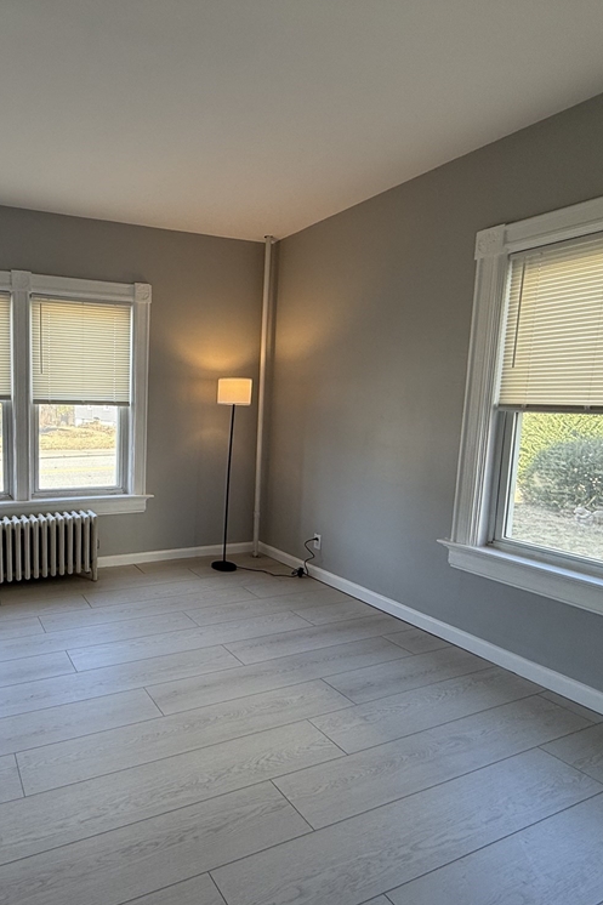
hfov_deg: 57.2
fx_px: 503
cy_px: 462
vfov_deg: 84.0
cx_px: 119
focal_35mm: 20
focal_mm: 2.22
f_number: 2.2
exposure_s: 1/135
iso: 64
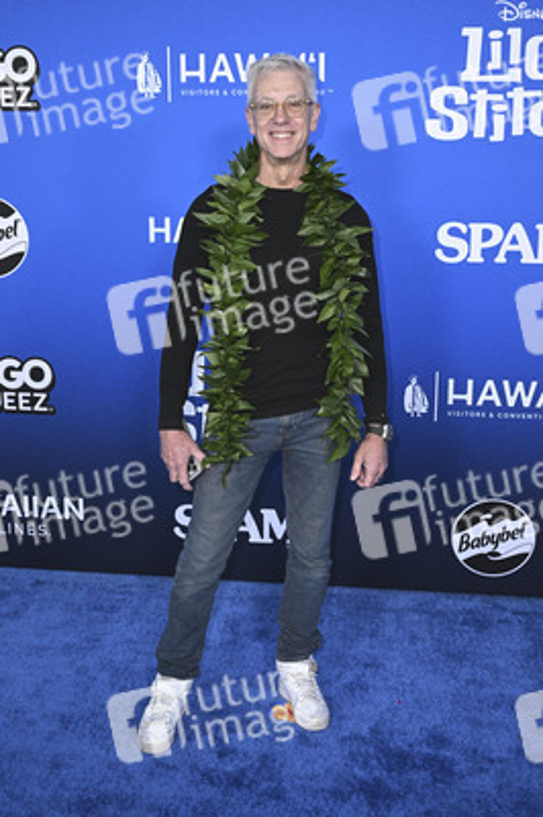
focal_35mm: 47
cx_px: 272
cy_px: 408
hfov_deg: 28.6
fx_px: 1065
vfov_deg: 41.9
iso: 1600
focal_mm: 47
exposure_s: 1/200
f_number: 6.3
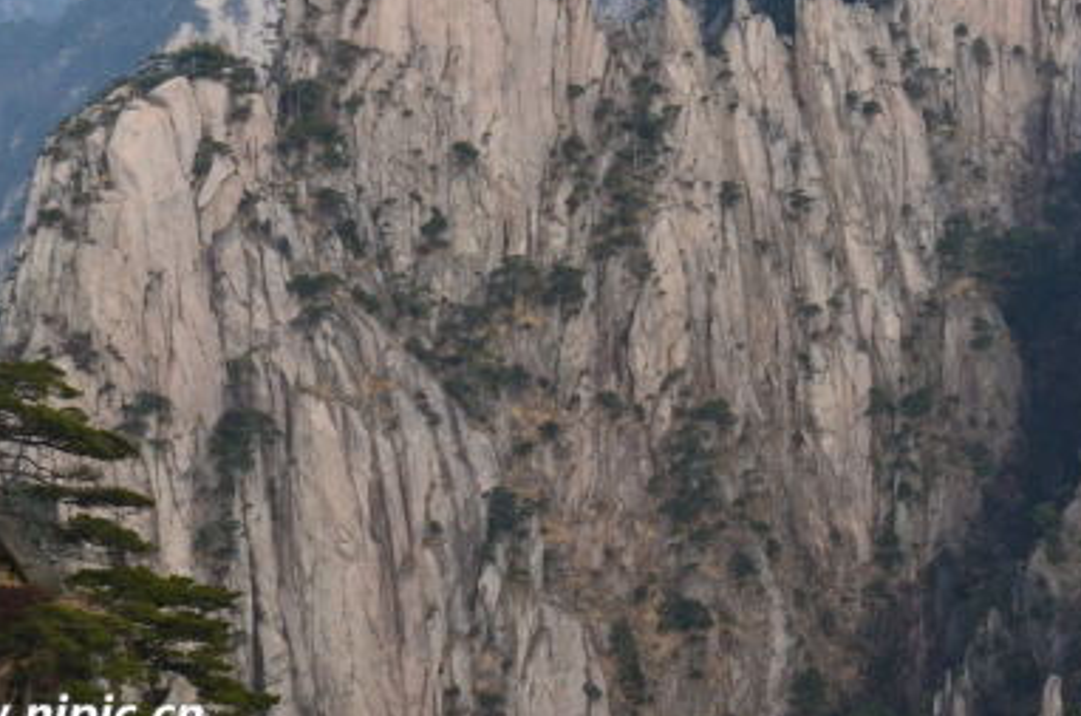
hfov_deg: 12.1
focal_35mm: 169
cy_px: -195
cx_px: 1056
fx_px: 5064
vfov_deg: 8.0
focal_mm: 42
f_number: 11
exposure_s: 1/100
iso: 200
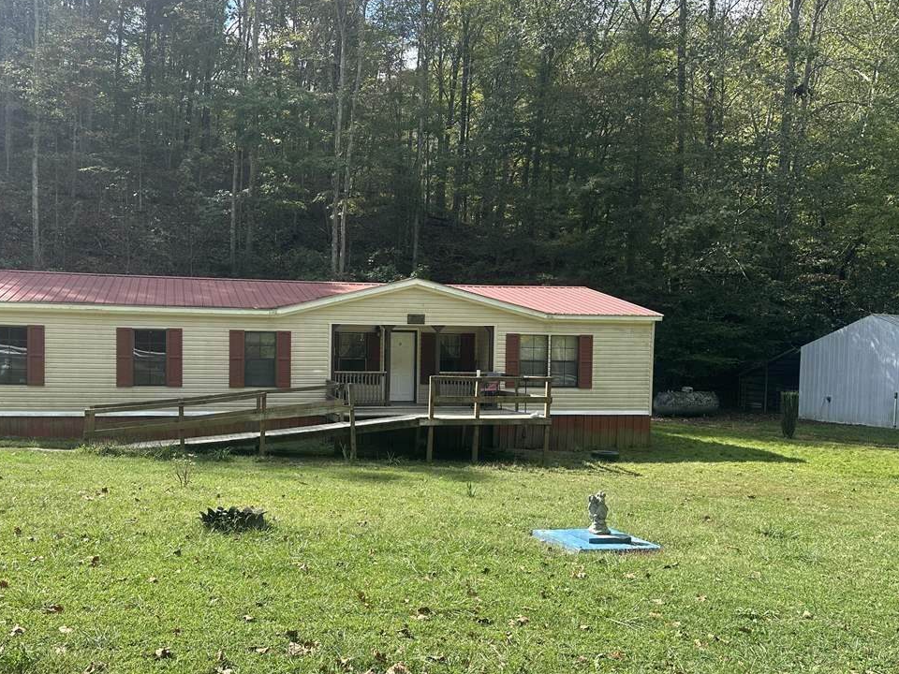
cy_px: 376
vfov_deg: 44.1
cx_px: 334
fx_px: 831
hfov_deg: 56.1
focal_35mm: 32
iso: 80
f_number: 1.78
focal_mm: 6.86
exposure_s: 1/1751
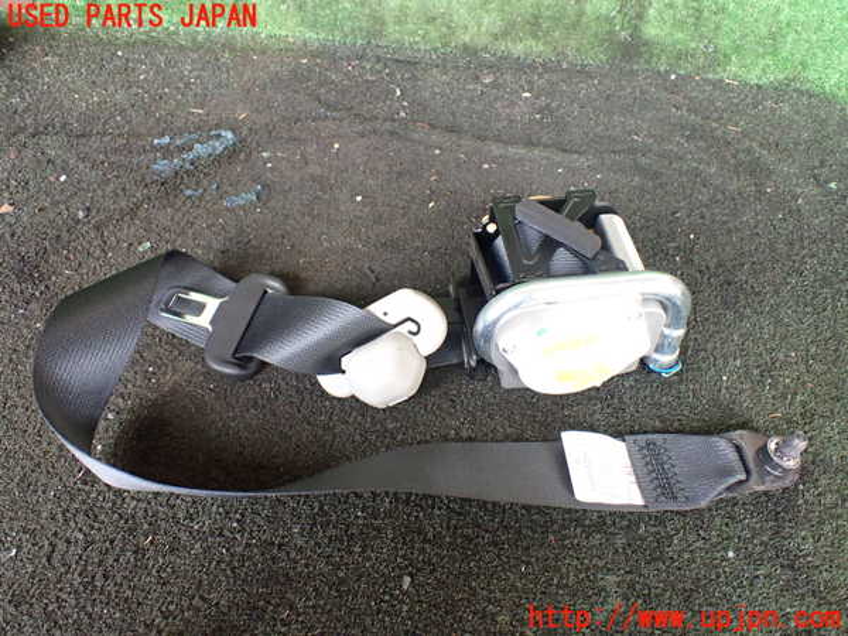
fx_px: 735
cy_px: 318
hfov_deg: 60.0
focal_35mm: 30
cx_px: 424
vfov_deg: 46.8
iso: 500
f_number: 2.3
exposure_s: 1/125
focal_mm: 5.4
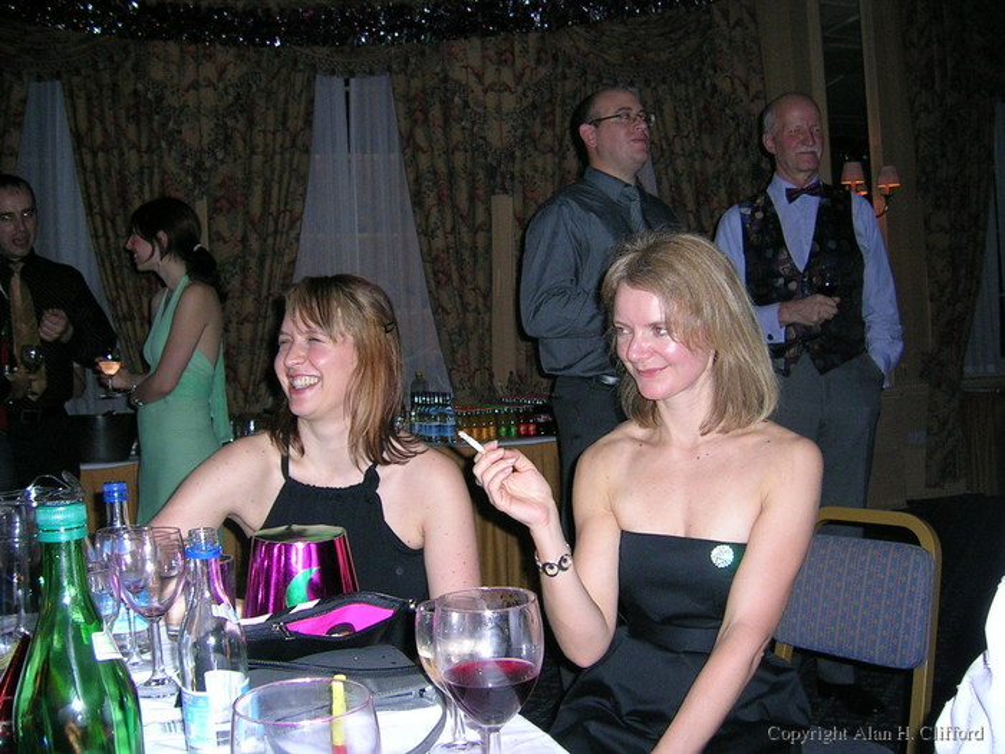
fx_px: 1016
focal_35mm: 35
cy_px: 377
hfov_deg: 52.6
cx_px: 502
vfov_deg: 40.7
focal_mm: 5.4
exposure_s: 1/60
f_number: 2.8
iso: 127
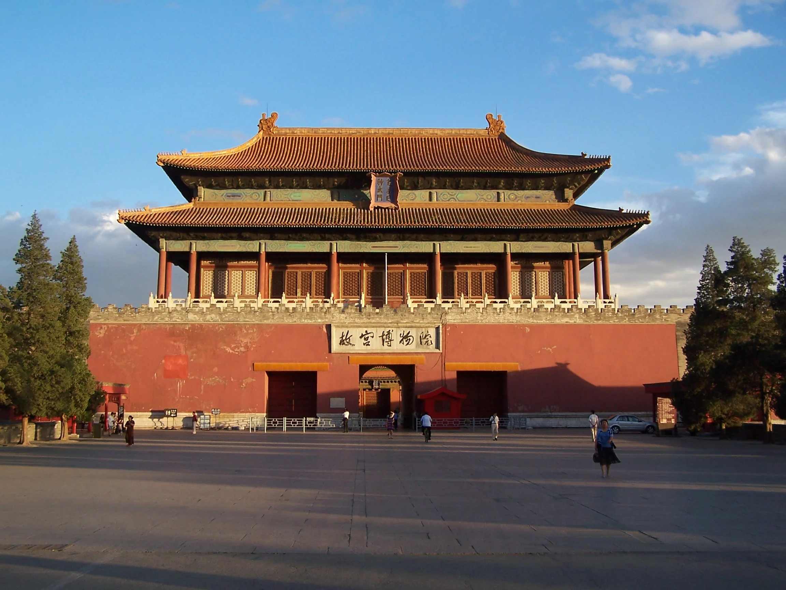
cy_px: 295
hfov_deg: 49.0
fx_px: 863
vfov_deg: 37.7
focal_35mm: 38
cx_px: 393
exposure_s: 1/250
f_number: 2.8
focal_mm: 6.3
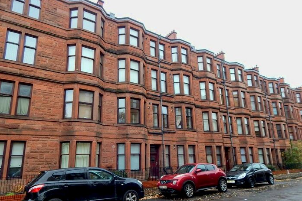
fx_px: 193
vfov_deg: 55.0
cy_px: 113
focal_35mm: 23
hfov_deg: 76.1
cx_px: 151
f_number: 3
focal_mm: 4
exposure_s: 1/60
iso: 125
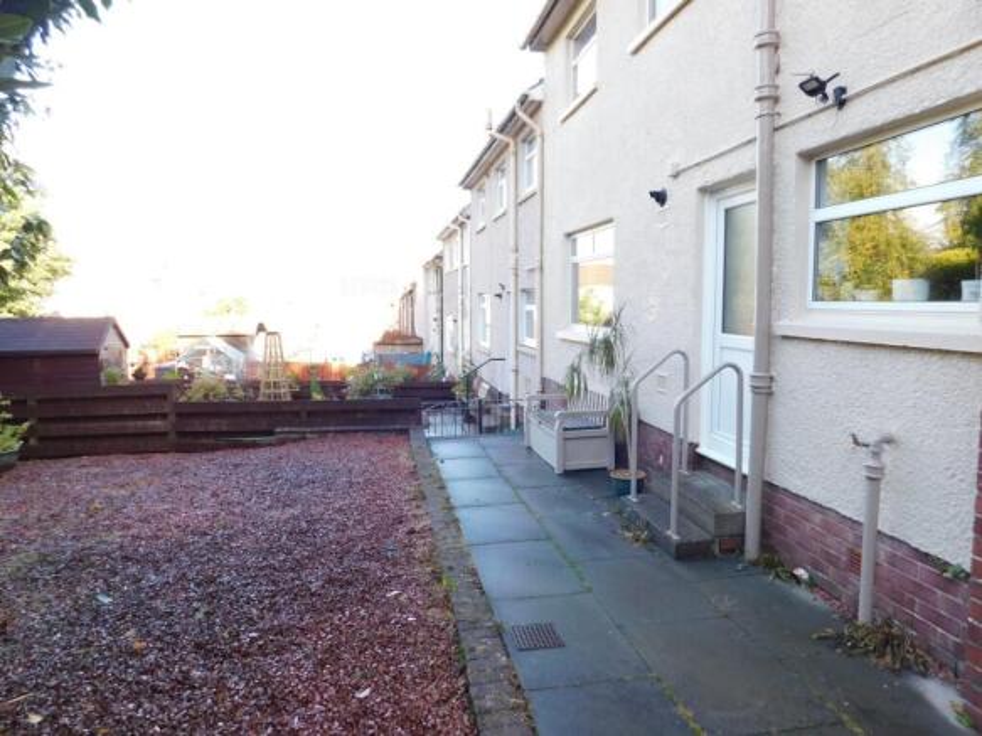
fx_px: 652
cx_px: 491
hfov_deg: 73.9
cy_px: 368
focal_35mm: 23
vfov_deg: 58.9
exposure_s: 1/100
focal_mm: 4
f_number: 3
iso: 125
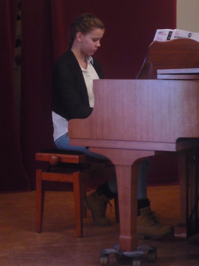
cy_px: 133
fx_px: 820
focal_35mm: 107
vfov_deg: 18.4
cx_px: 100
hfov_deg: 13.8
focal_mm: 18.6
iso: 800
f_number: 5.8
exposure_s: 1/8
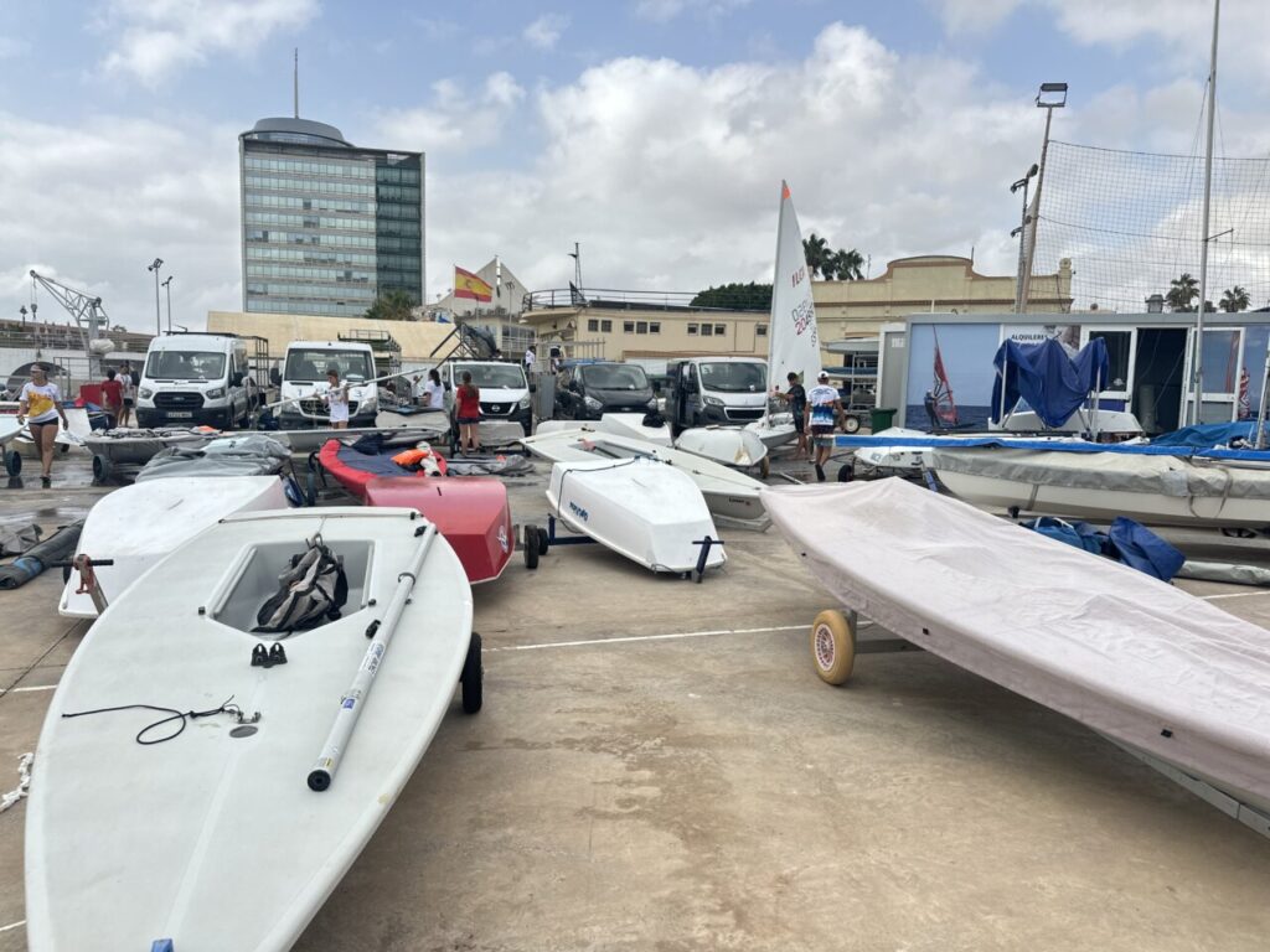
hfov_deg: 71.6
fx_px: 881
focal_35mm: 24
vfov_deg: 56.8
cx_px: 635
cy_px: 476
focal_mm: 6.86
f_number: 1.78
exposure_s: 1/2732
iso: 80
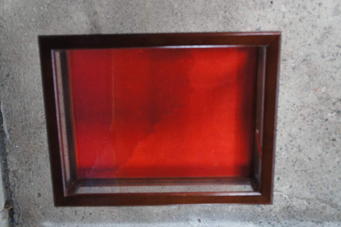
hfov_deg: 57.3
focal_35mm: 33
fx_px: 312
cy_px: 114
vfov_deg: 39.8
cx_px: 170
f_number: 4
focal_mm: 22
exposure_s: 1/60
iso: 1600
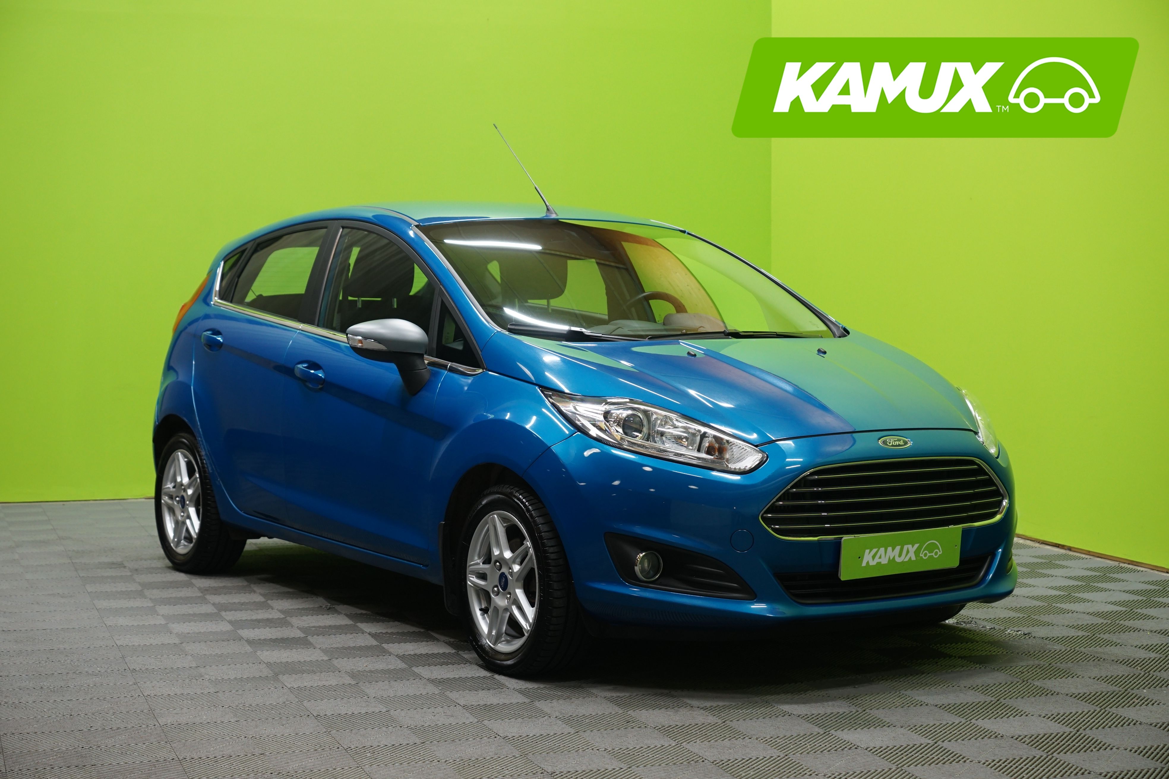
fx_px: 1981
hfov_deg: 32.9
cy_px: 390
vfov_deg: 22.3
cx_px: 584
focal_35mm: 61
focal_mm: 61
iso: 800
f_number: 5.6
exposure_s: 1/20
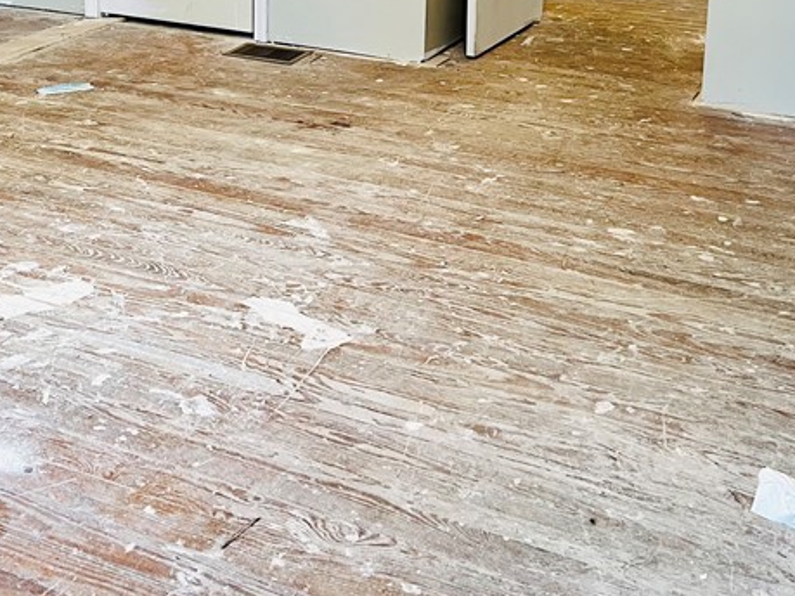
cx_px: 281
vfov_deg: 23.9
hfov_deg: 33.0
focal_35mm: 58
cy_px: -26
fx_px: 1332
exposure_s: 1/60
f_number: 1.5
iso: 80
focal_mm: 5.7
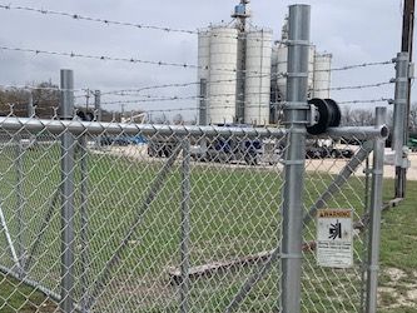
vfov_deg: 28.8
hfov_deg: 38.2
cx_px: 210
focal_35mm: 50
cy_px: 220
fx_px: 603
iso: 25
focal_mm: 4.25
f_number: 1.8
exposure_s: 1/1953
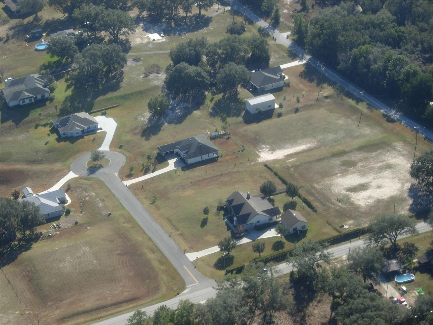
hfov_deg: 19.1
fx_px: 1288
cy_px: 162
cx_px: 216
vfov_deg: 14.4
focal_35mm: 103
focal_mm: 21.5
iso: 50
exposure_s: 1/114
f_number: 6.5
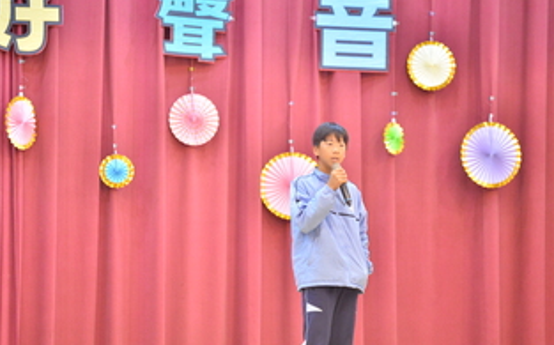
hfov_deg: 8.0
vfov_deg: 5.0
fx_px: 3937
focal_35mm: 261
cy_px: 137
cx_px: 241
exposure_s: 1/160
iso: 3200
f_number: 2.8
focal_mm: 200
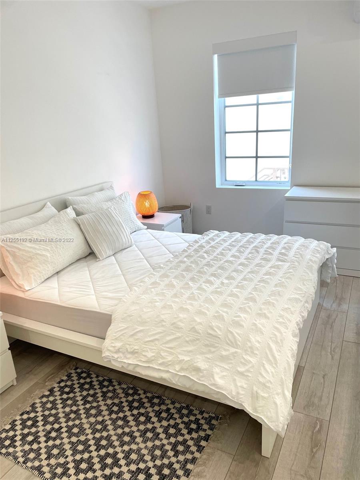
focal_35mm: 26
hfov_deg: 53.1
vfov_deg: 67.3
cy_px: 240
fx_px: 361
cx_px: 180
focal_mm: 4.2
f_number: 1.6
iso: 80
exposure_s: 1/120
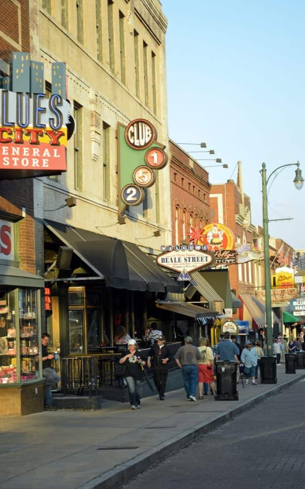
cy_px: 245
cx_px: 150
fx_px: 985
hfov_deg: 17.6
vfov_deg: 27.9
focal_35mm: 74
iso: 180
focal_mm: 48
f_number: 5.6
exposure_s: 1/125
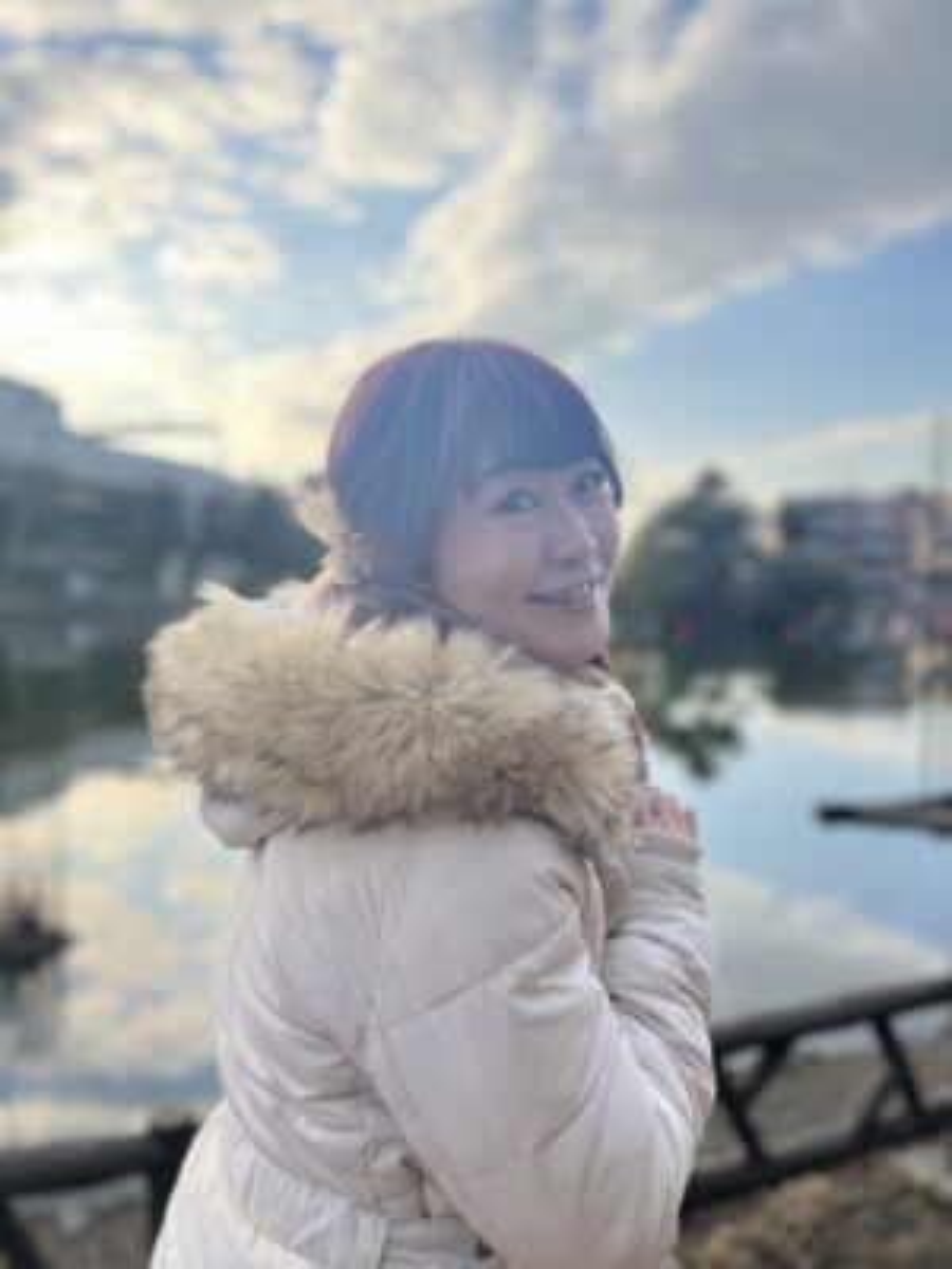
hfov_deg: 53.1
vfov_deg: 67.3
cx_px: 476
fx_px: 953
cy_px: 634
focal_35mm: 26
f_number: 1.6
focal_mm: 5.1
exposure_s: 1/975
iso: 50
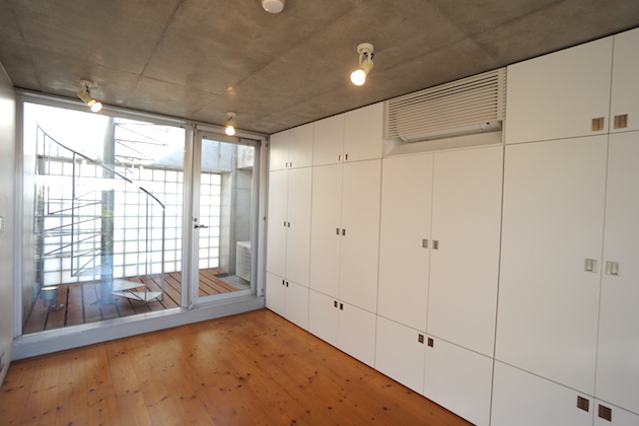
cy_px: 213
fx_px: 293
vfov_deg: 72.1
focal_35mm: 16
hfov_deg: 95.0
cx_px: 320
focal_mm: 11
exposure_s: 1/100
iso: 200
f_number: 4.5
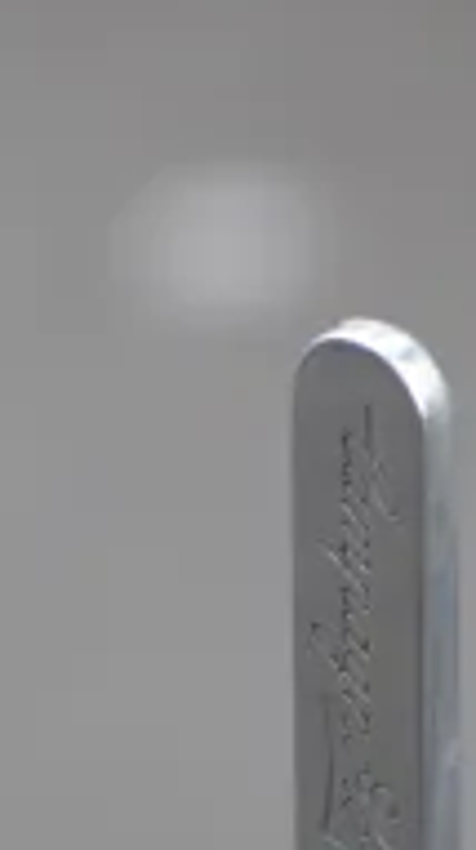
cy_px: 839
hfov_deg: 5.2
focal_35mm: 230
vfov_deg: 9.3
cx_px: 819
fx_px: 5181
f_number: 3.2
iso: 200
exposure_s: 1/320
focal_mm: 35
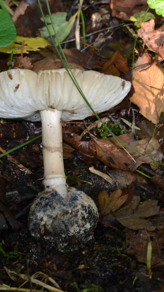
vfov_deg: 10.7
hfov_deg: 6.0
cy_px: 146
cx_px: 48
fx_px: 1558
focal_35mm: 202
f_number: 11
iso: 1600
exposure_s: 1/60
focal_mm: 85
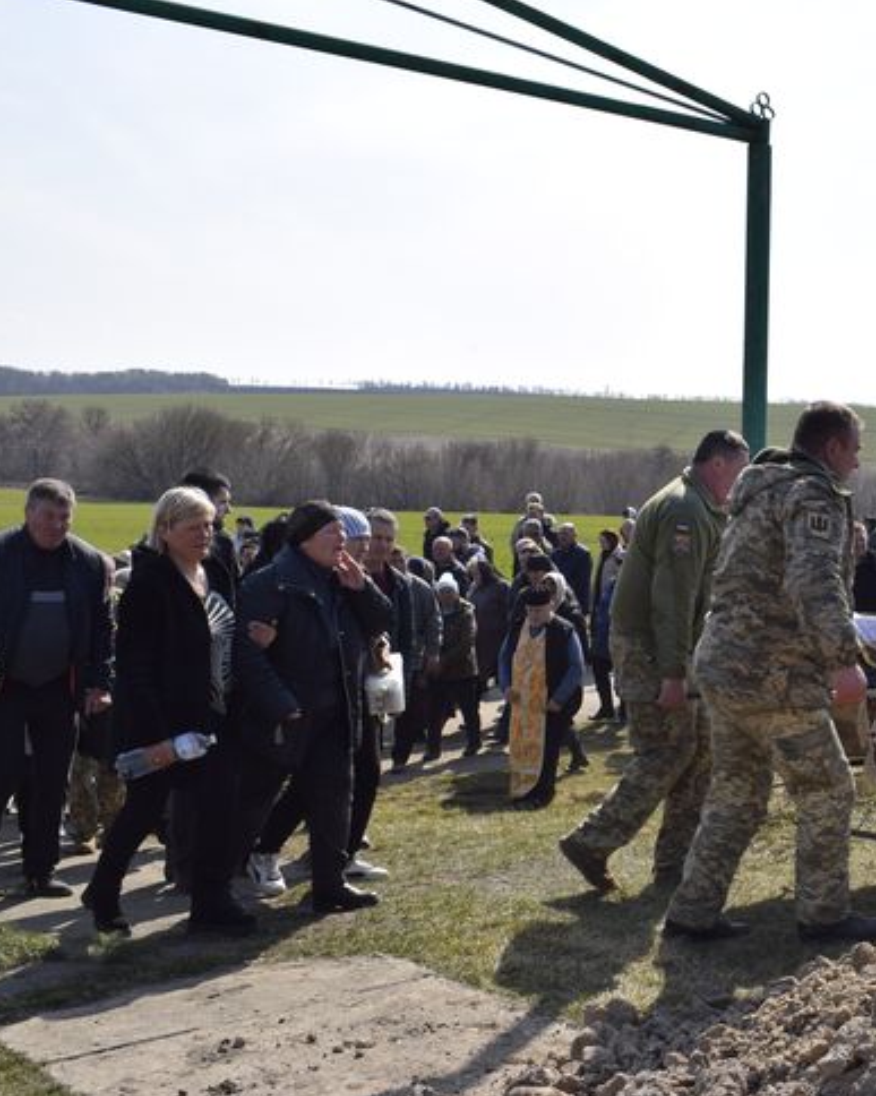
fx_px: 1556
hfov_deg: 30.5
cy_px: 545
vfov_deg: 38.8
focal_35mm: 48
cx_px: 729
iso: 100
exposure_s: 1/200
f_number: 10
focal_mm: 22
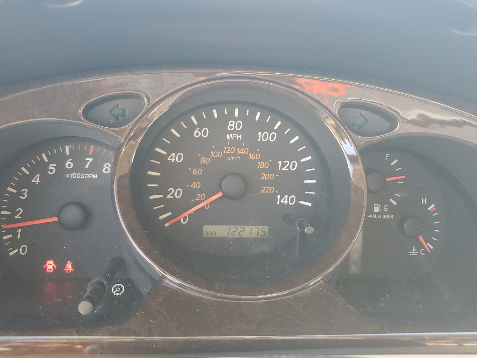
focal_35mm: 31
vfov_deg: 45.4
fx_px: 427
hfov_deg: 58.3
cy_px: 174
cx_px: 229
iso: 59
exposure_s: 1/60.2
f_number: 1.5
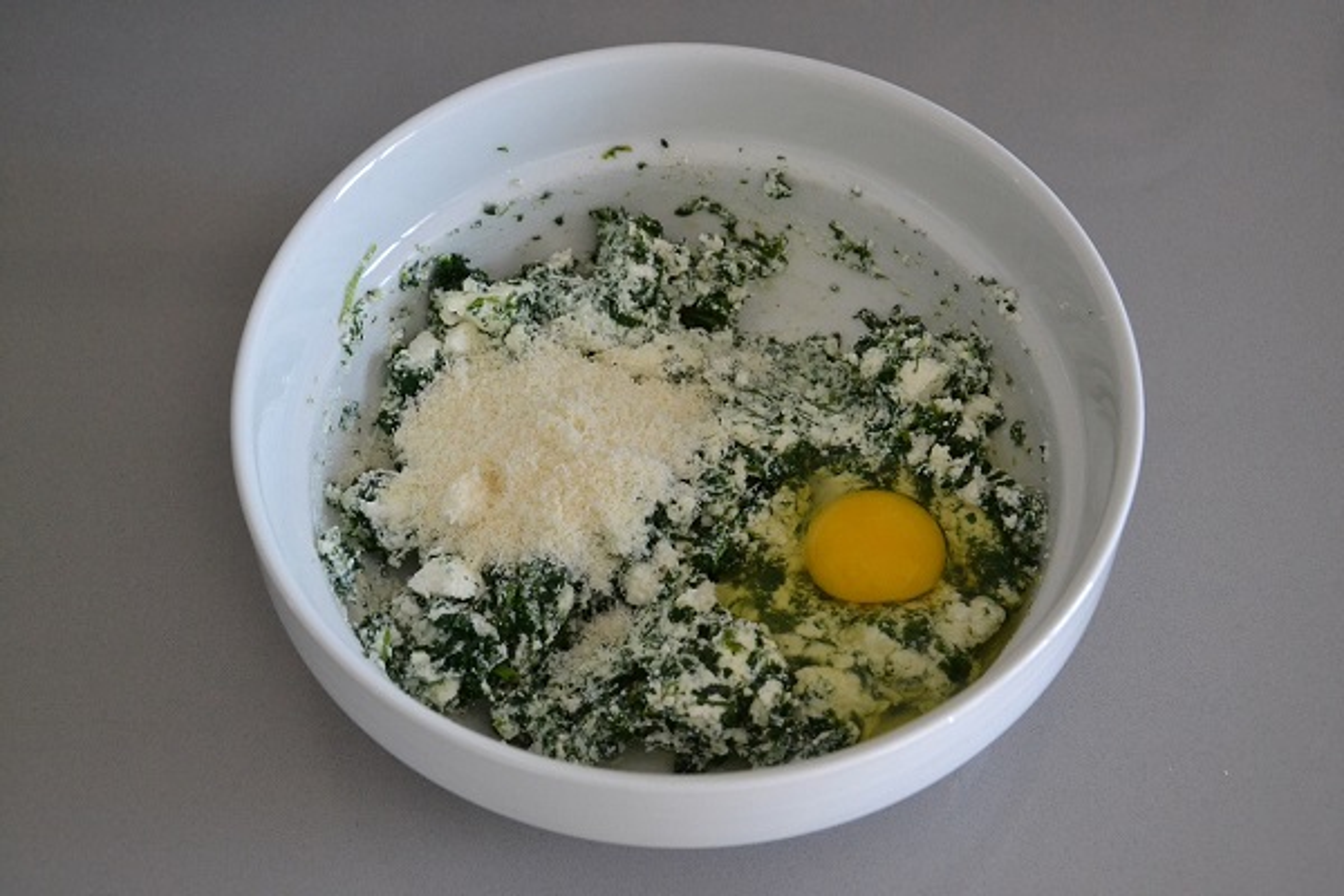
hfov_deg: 33.4
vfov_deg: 22.6
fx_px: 2240
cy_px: 448
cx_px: 672
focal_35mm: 60
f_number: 5
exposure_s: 1/320
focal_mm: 40
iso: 3200
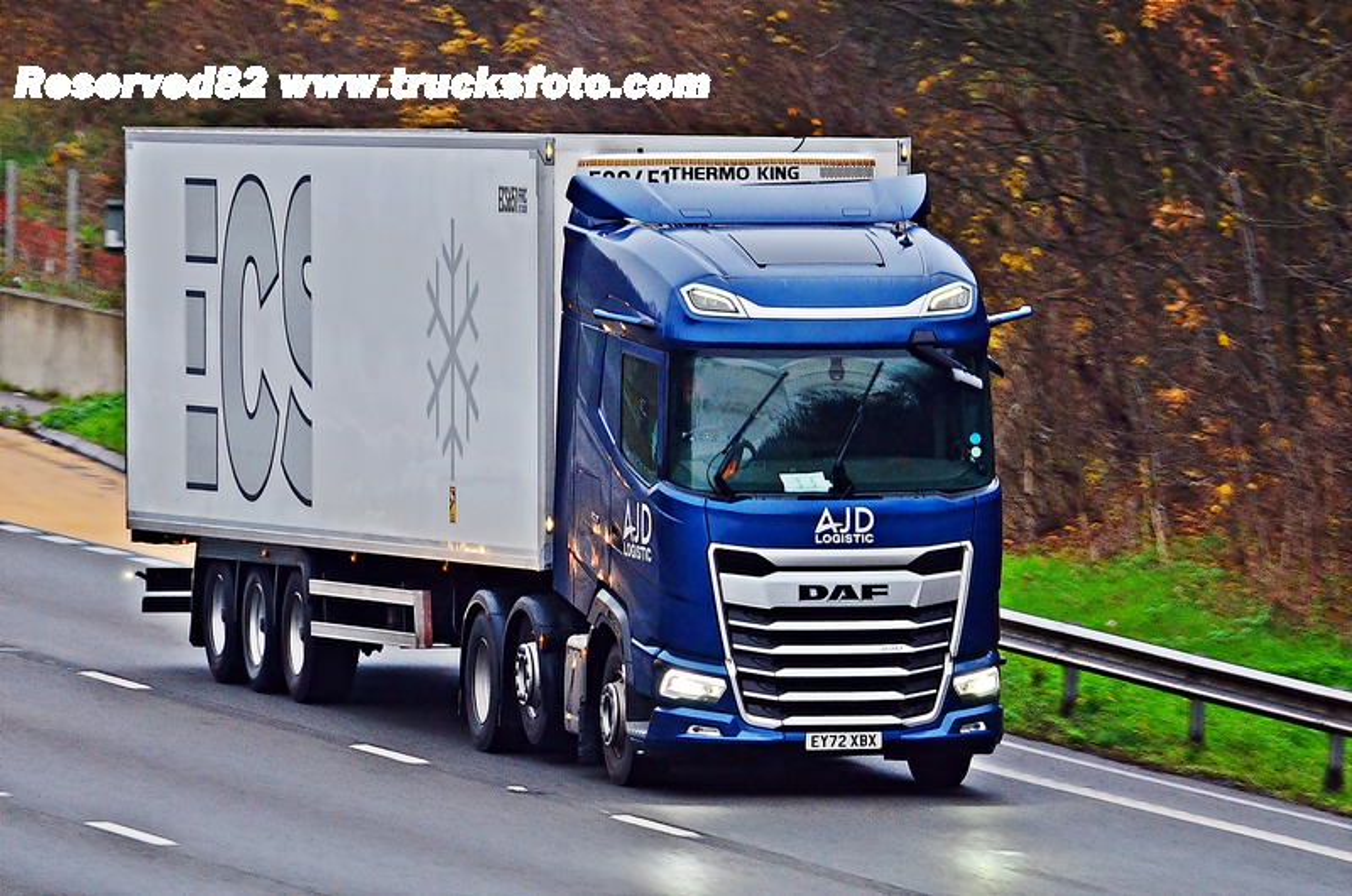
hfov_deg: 4.6
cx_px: 676
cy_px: 448
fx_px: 16866
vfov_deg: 3.0
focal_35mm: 450
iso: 500
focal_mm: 300
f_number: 7.1
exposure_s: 1/100
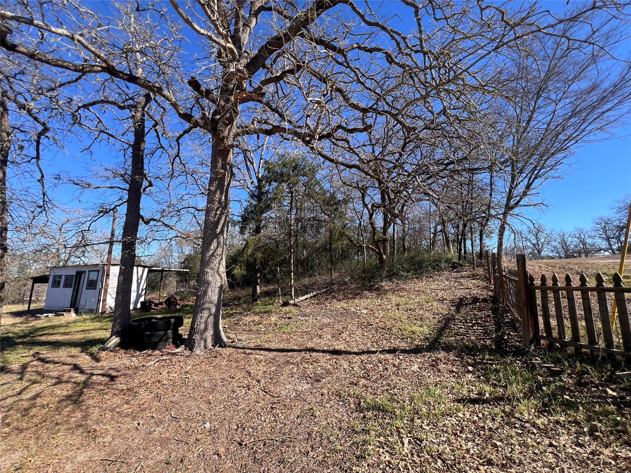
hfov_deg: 106.2
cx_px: 316
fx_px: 237
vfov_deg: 89.9
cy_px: 236
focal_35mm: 13
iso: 32
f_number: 1.8
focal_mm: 1.57
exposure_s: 1/657
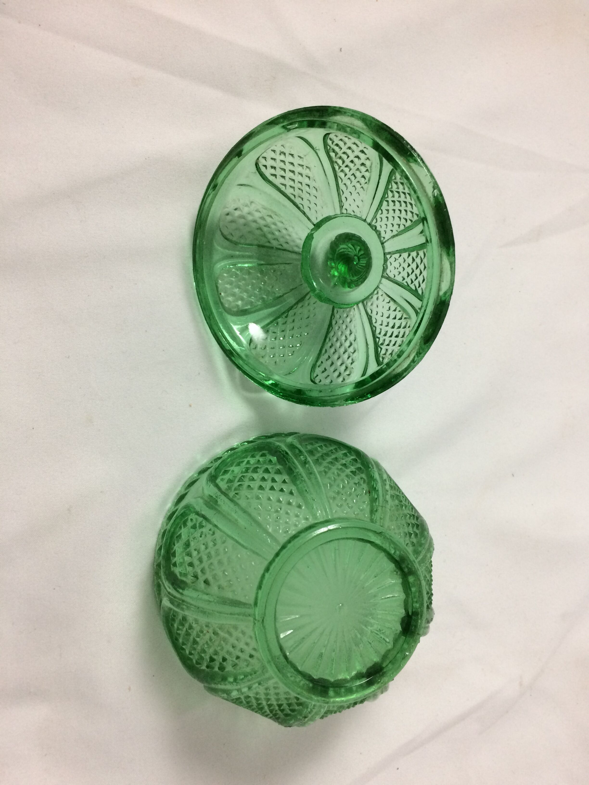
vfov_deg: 61.7
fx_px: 658
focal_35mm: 29
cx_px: 294
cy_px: 392
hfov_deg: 48.2
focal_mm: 4.15
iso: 64
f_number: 2.2
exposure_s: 1/33
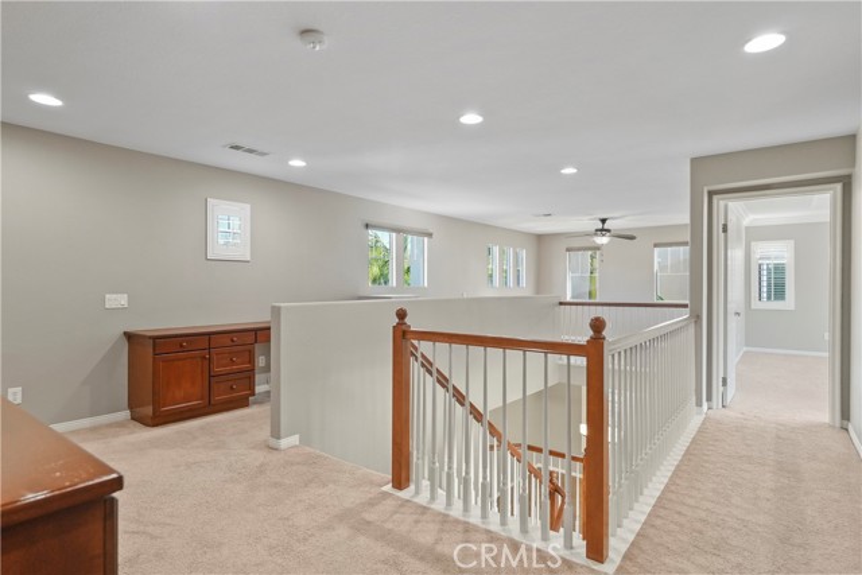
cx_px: 431
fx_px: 455
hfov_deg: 86.9
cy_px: 288
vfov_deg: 64.6
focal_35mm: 19
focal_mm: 19
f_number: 5
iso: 800
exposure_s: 1/15
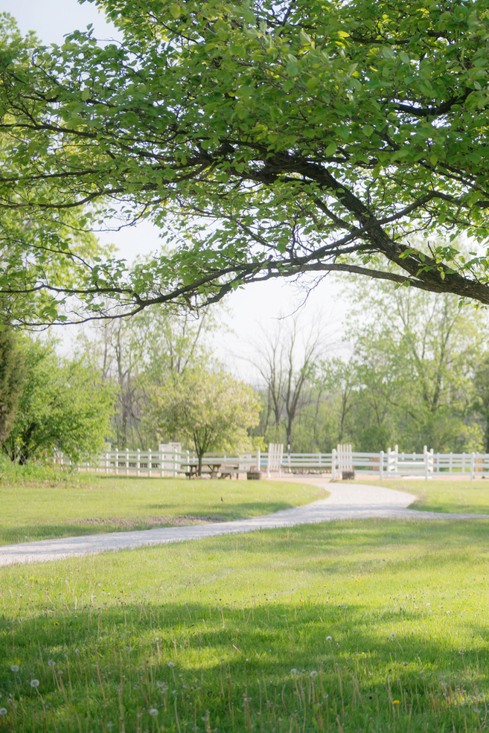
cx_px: 575
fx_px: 1874
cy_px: 355
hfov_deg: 14.4
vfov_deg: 22.1
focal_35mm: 92
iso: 400
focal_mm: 56
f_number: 2.8
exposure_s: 1/3200
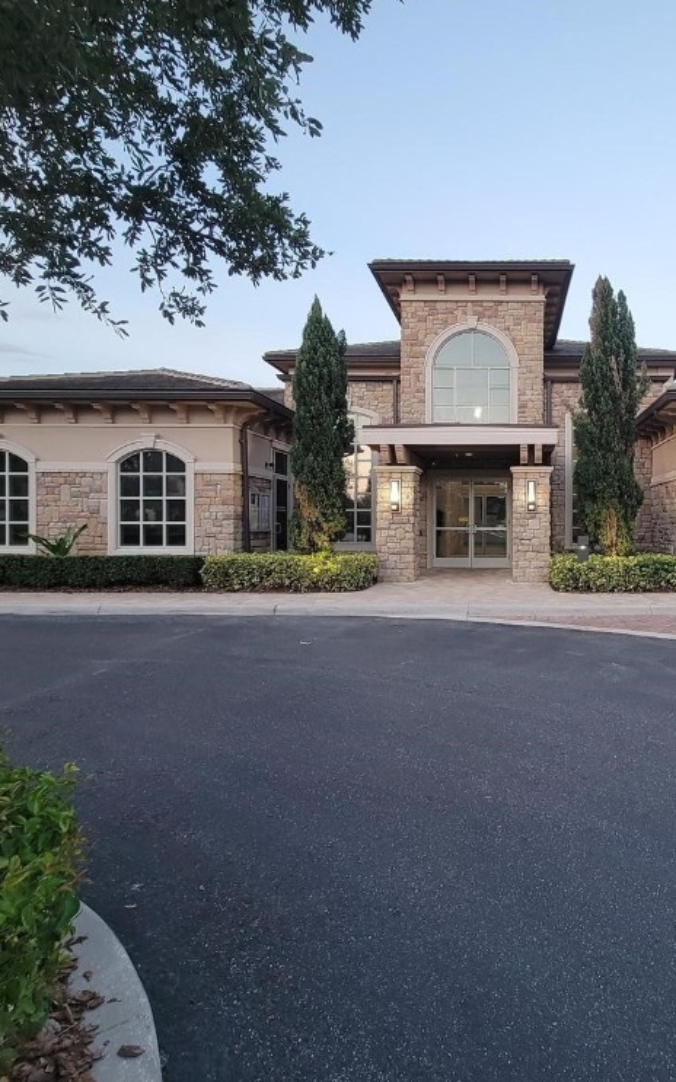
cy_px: 529
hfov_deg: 59.0
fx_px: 560
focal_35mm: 19
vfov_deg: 88.0
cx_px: 504
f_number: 2.2
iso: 125
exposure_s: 1/60
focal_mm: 2.2
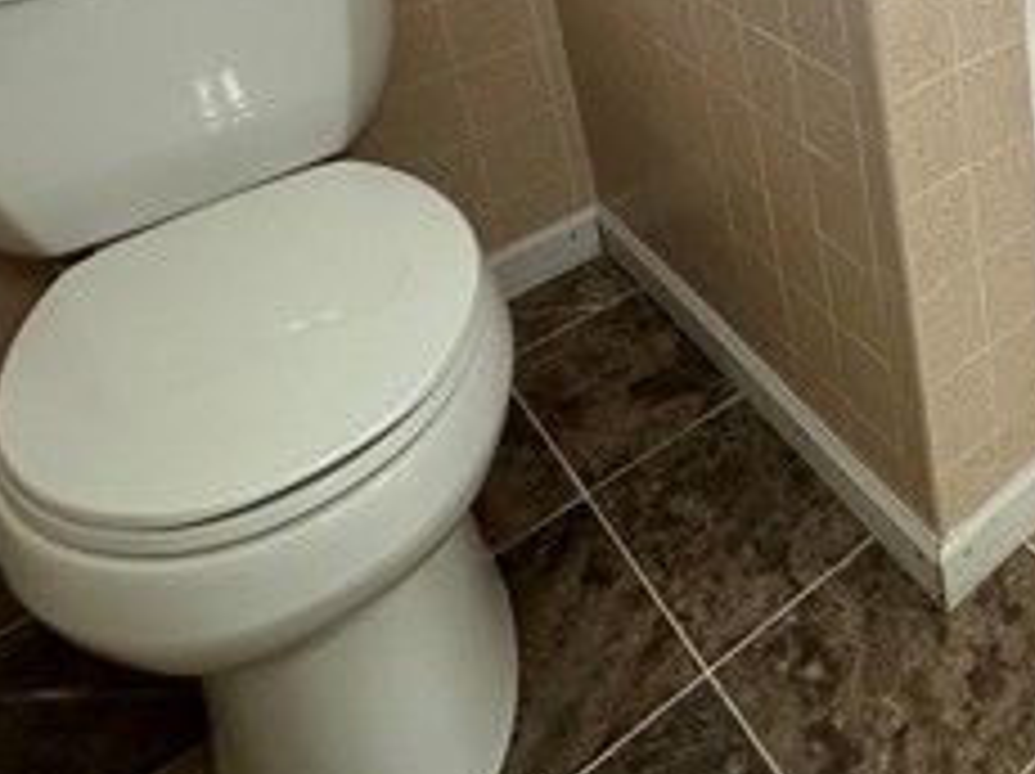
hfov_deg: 39.3
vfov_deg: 30.1
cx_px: 1138
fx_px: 1165
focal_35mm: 39
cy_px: -202
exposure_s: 1/120
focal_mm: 2.22
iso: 160
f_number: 2.2
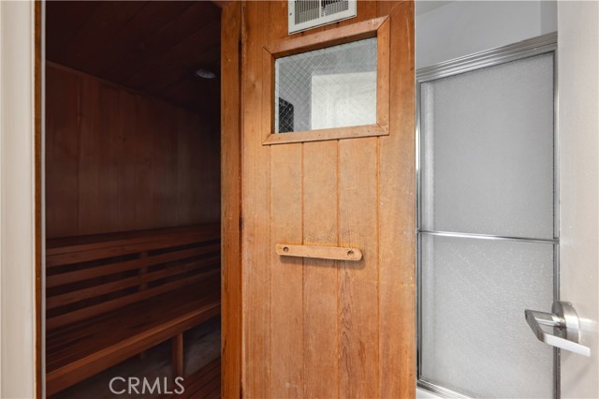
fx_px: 233
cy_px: 200
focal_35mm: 14
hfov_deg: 104.3
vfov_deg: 81.1
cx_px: 300
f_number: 9
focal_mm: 14
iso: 100
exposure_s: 1/1.67
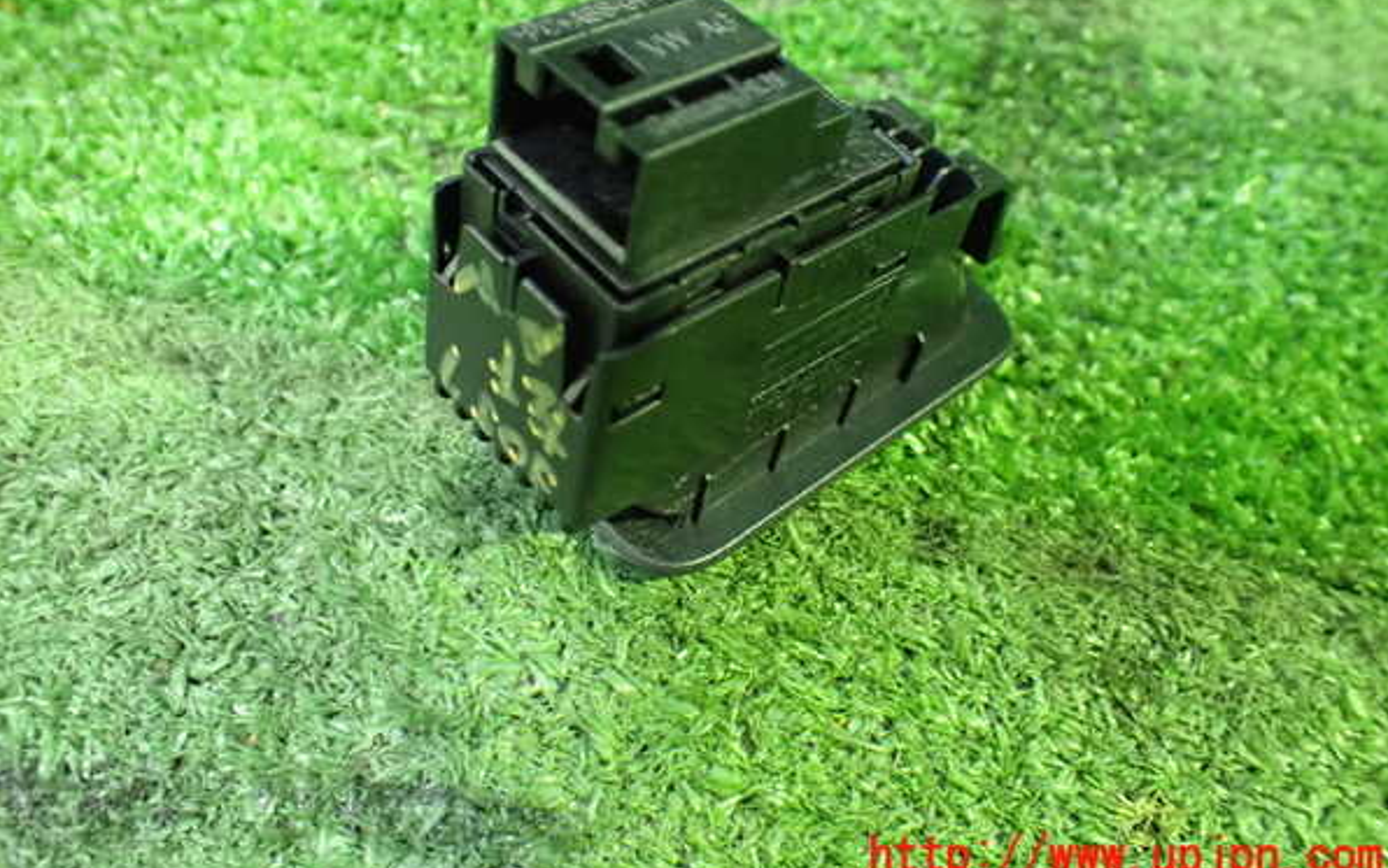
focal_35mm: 32
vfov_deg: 39.4
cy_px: 363
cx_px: 696
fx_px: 1211
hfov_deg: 59.6
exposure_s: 1/30
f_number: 2.3
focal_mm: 5.4
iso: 1250
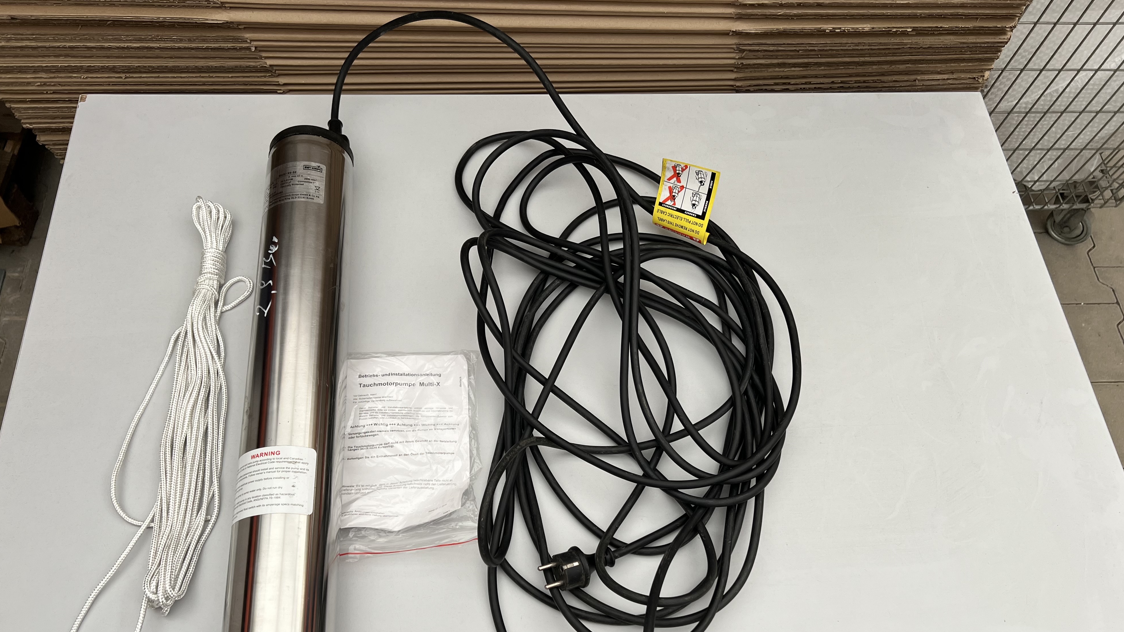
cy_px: 410
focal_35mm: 29
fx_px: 864
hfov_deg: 66.1
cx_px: 559
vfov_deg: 39.8
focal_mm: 5.7
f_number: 1.5
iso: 64
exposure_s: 1/121
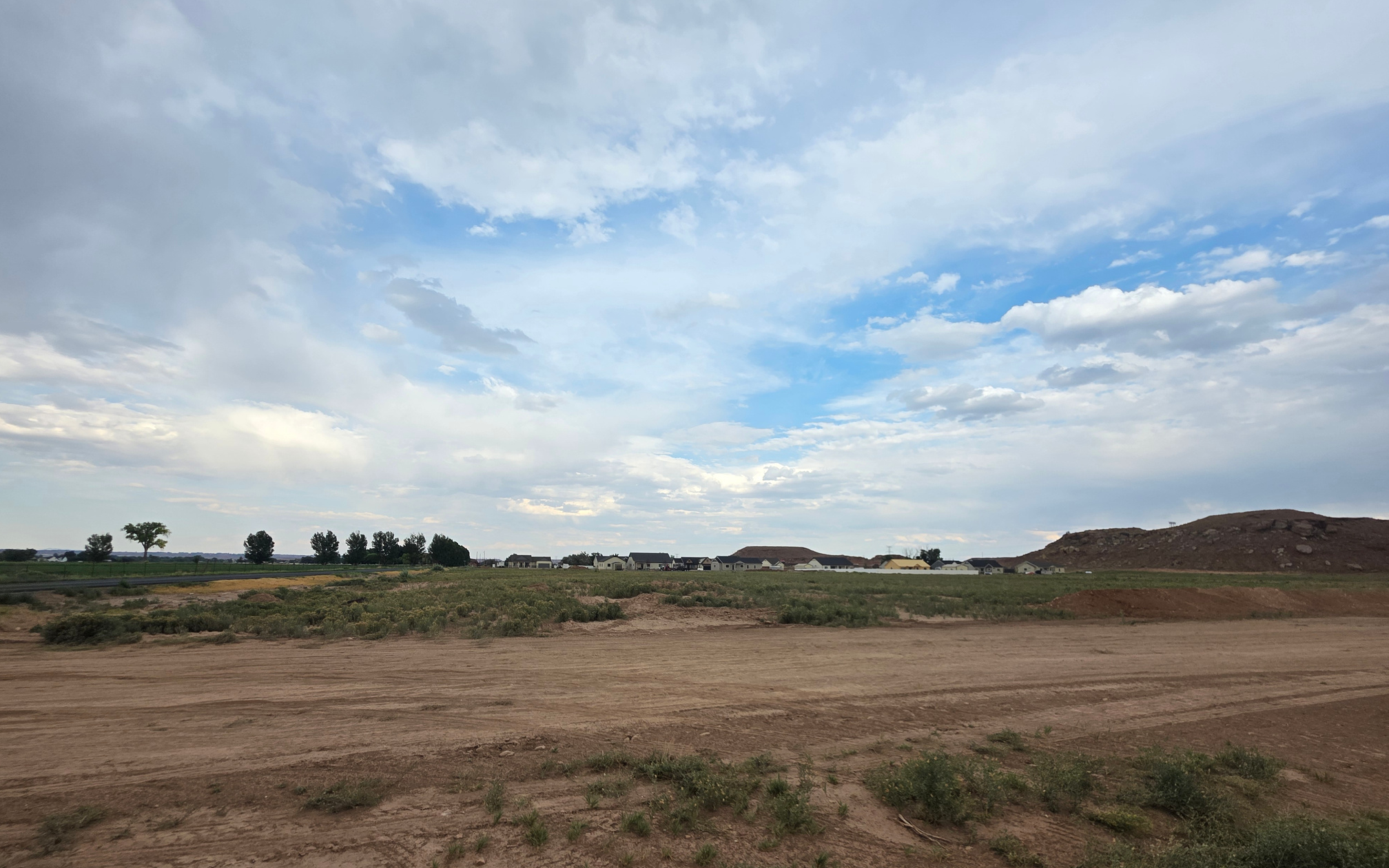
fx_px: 530
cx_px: 686
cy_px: 510
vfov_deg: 77.9
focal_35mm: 14
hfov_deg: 105.3
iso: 40
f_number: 1.9
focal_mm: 2.2
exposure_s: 1/970
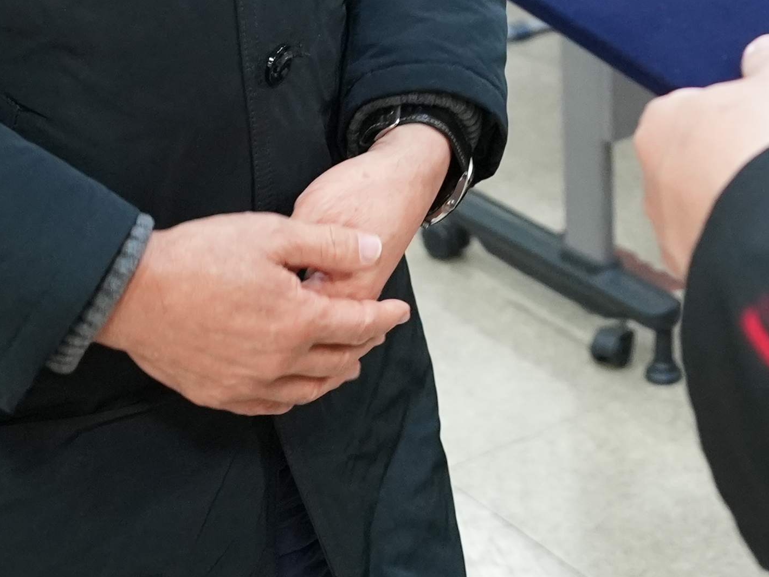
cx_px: 691
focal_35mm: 114
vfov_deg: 11.9
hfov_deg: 17.0
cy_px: -505
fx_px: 2532
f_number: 2.8
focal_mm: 24
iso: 3200
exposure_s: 1/250
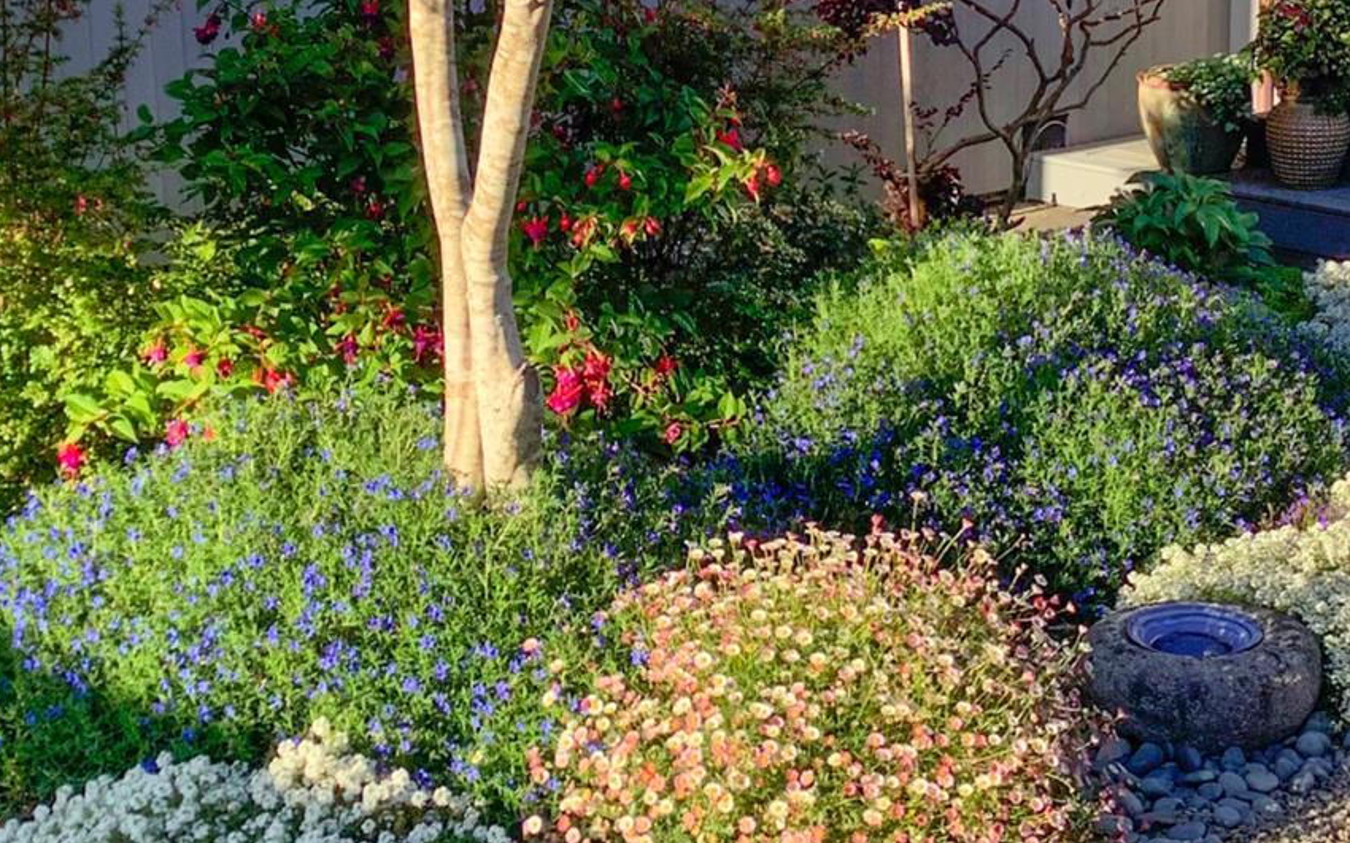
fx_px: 2134
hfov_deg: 35.0
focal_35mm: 58
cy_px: 289
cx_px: 822
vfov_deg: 22.3
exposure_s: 1/170
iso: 25
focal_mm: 3.3
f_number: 2.4
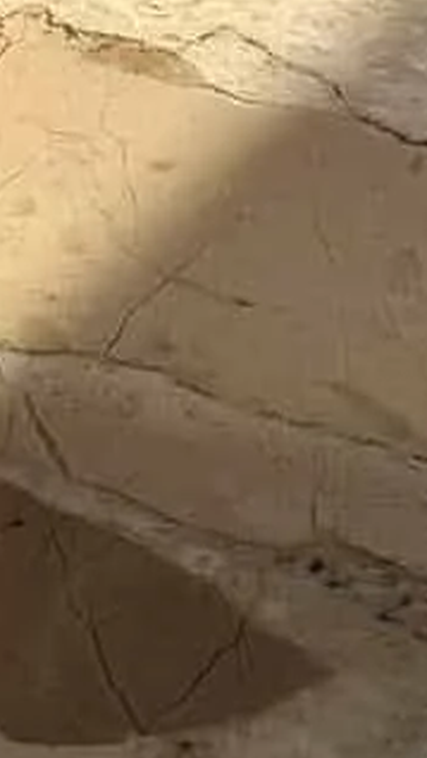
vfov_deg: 7.9
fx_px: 5291
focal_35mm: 263
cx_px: -835
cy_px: -615
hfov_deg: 4.4
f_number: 1.78
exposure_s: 1/706
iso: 64
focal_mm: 6.76
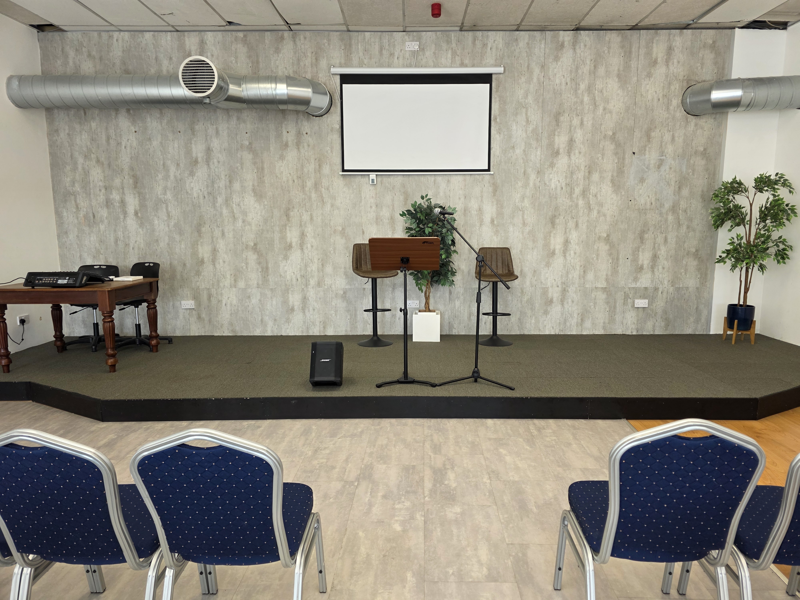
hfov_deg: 73.9
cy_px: 300
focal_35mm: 23
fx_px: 532
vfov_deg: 58.9
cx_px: 400
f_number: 1.7
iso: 125
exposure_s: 1/180
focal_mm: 6.3
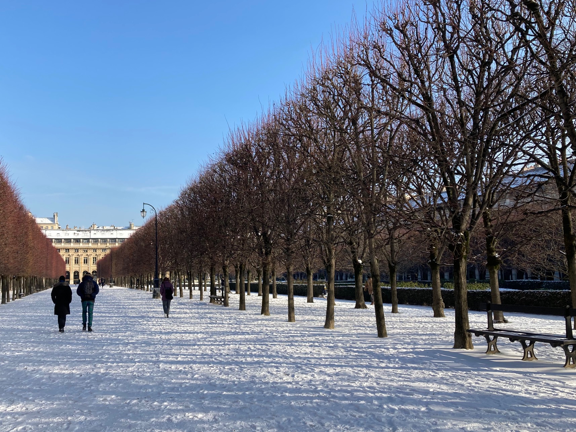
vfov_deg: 42.9
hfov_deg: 55.1
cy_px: 233
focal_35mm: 33
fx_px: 549
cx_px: 242
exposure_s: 1/1473
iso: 20
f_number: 1.8
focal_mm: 3.99
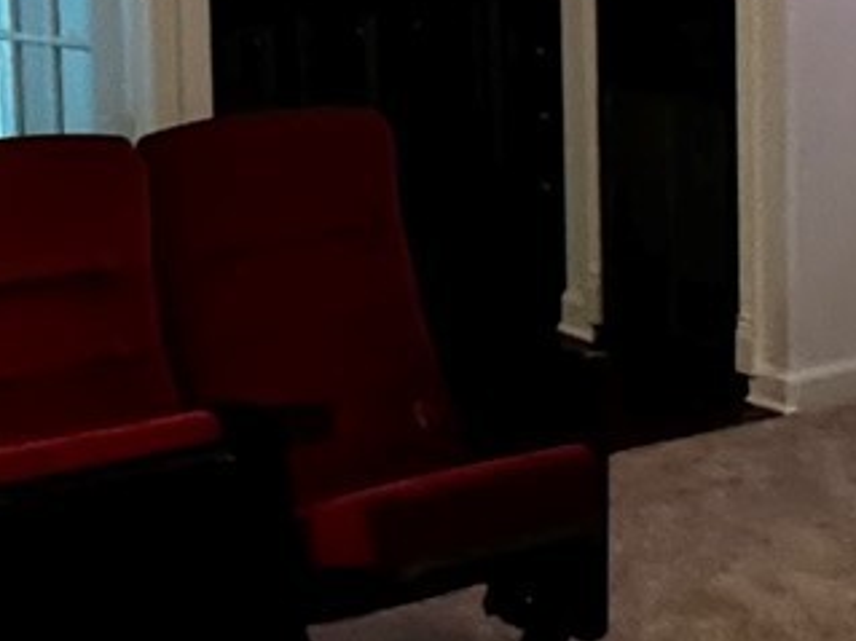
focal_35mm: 90
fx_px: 2225
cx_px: 236
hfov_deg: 21.6
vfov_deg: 16.1
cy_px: 3
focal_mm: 2.22
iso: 1250
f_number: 2.2
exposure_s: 1/60
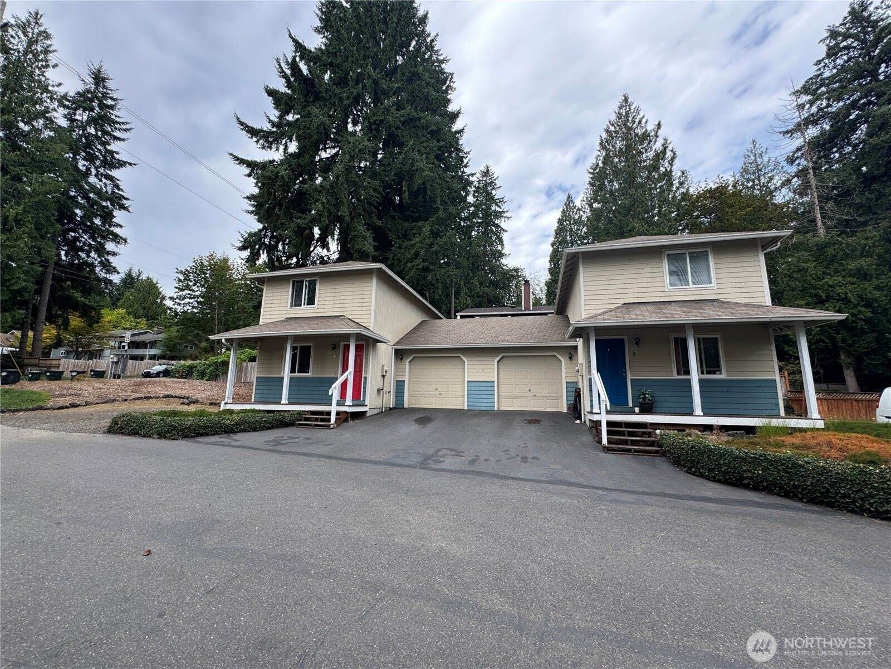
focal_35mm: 14
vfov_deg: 85.7
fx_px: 360
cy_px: 334
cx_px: 446
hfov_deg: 102.1
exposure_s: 1/357
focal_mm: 2.22
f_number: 2.2
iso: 40
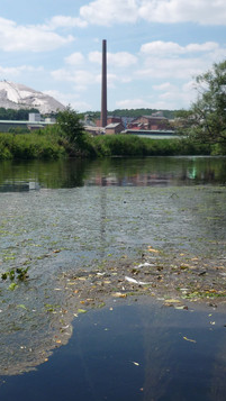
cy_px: 204
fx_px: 543
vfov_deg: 40.6
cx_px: 68
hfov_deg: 23.4
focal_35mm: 51
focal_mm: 5.5
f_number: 8
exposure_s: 1/200
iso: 100
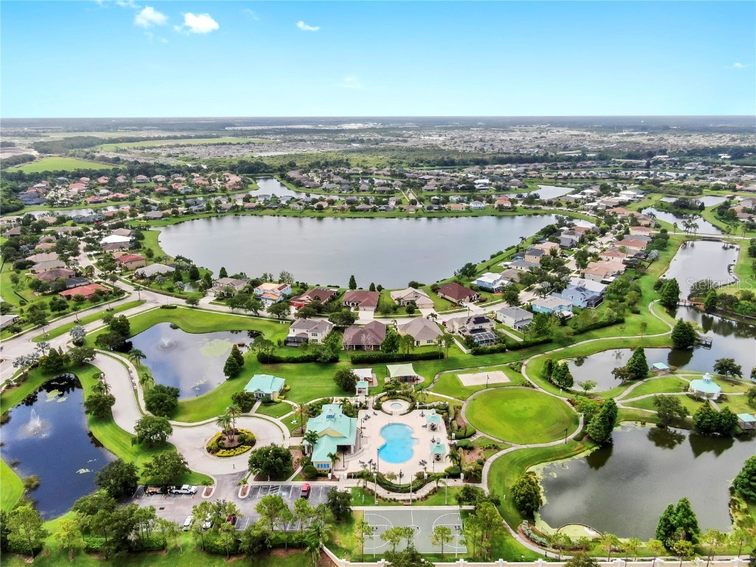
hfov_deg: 71.6
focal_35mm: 24
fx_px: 524
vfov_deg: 56.8
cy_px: 284
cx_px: 378
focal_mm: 4.39
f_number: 2.8
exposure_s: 1/1250
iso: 100
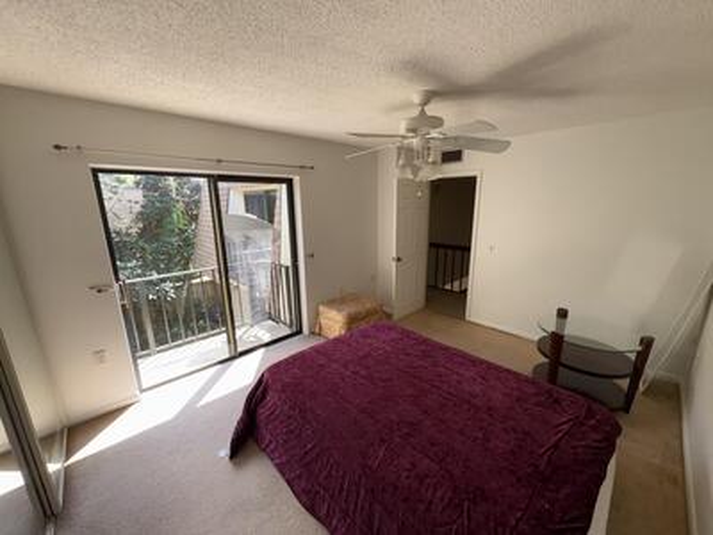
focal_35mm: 14
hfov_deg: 102.1
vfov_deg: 85.7
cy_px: 268
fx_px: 288
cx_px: 356
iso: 80
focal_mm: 2.22
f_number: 2.2
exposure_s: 1/140
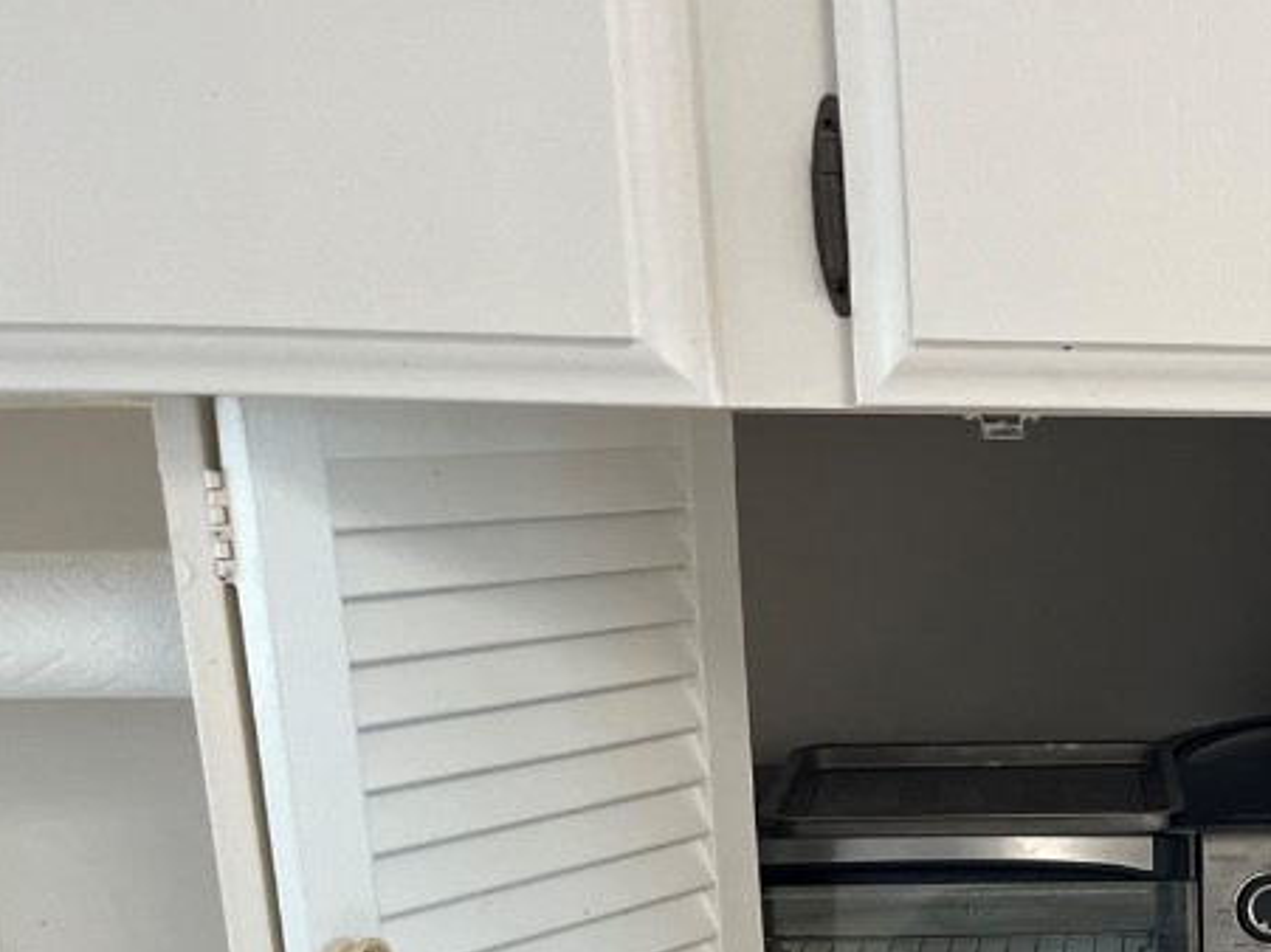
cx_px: 1418
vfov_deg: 23.7
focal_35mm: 59
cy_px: 960
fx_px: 2166
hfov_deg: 29.3
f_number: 1.6
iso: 125
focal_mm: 5.1
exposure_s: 1/120
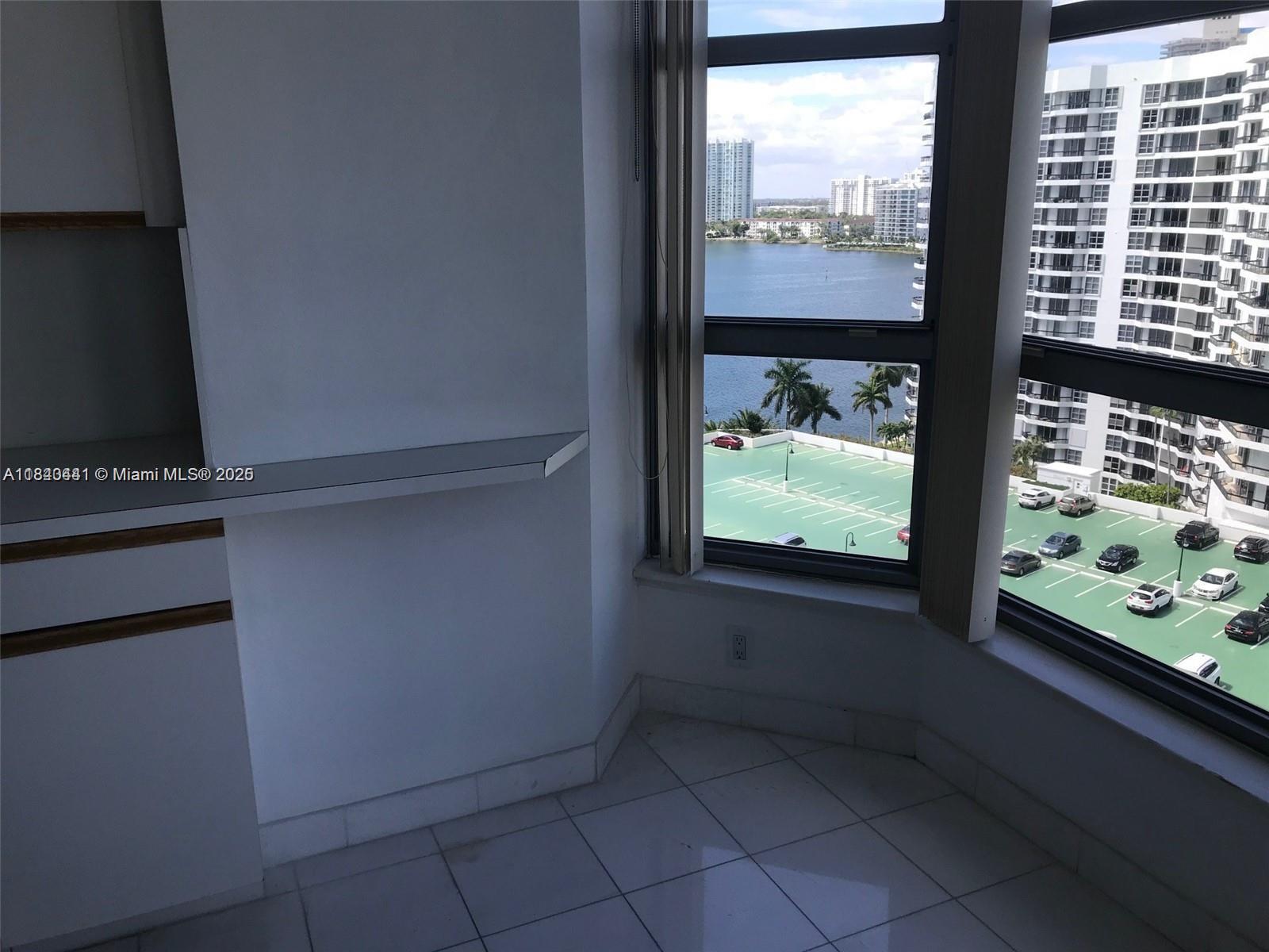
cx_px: 634
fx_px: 1026
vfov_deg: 49.7
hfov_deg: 63.4
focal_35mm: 28
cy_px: 476
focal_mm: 3.99
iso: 20
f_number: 1.8
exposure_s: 1/587
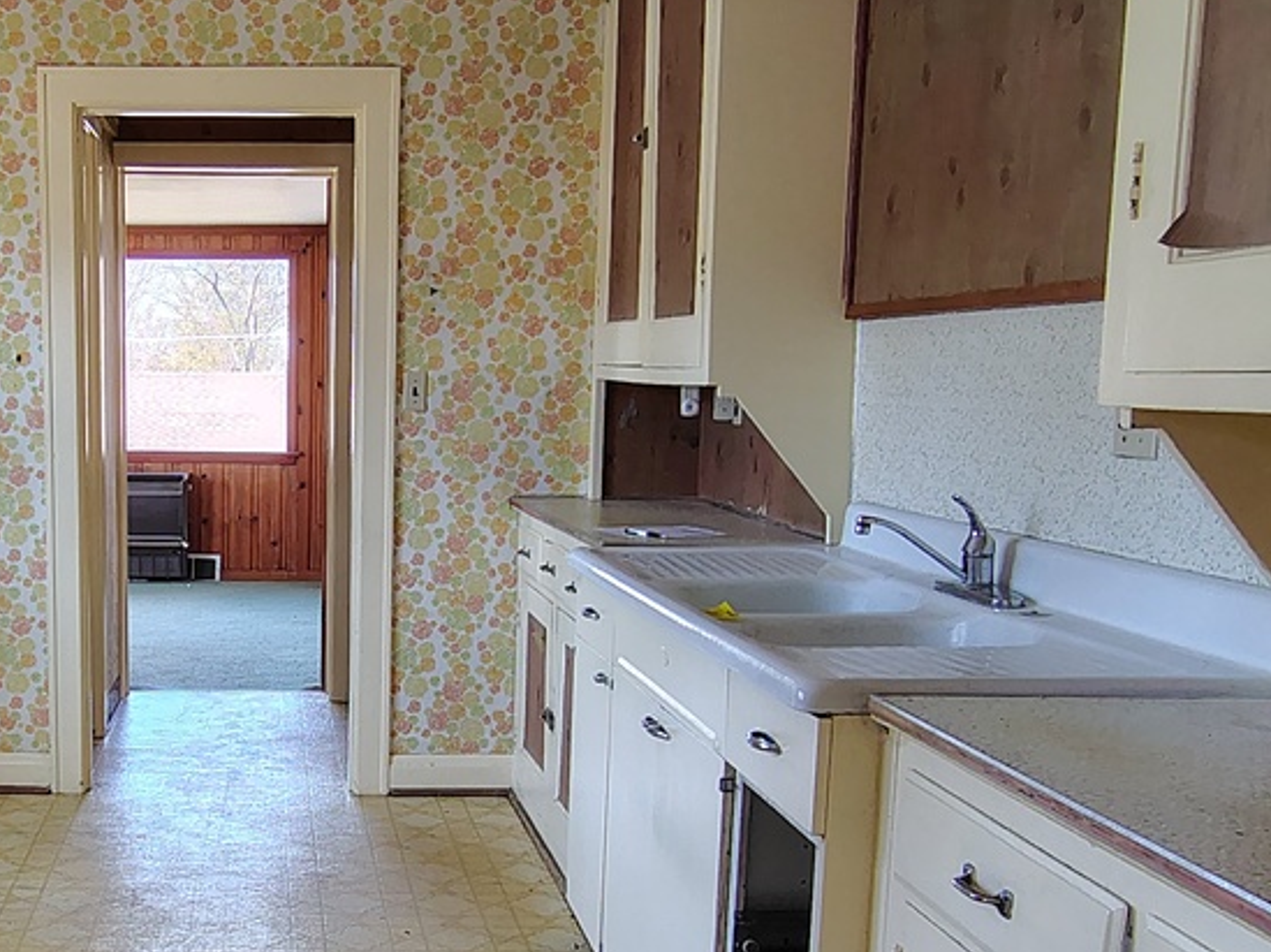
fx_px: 1541
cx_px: 271
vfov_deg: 34.0
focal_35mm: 42
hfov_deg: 43.0
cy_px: 625
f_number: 2.2
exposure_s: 1/60
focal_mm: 2.13
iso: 368
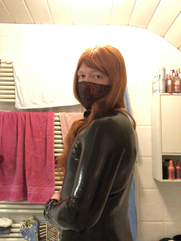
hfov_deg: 44.2
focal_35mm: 32
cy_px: 120
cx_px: 90
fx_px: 223
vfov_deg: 56.8
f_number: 2.2
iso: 640
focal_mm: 2.87
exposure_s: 1/25
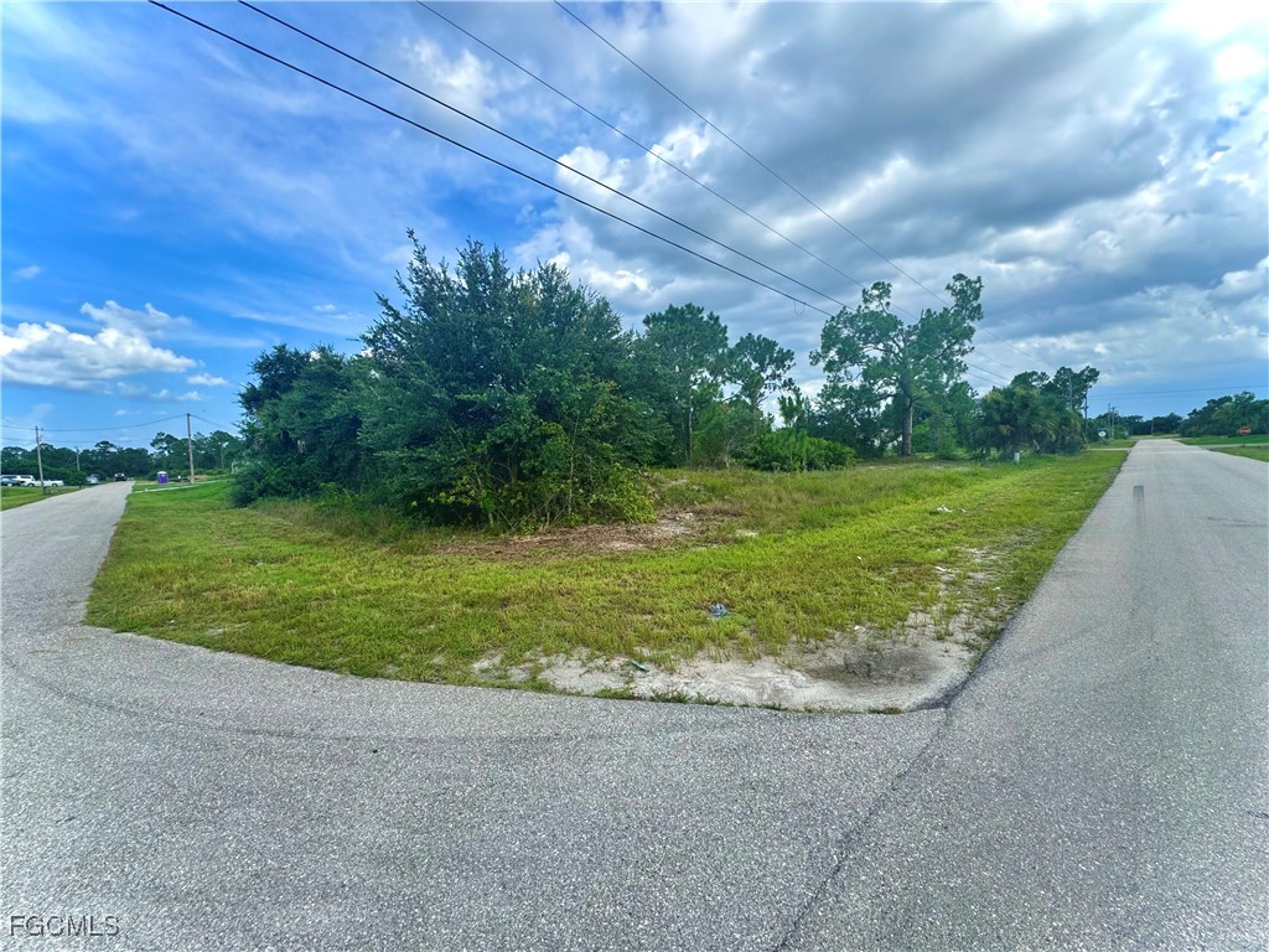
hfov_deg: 102.1
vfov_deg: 85.7
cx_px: 634
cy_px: 476
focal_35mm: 14
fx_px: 513
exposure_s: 1/641
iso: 40
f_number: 2.2
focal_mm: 2.22
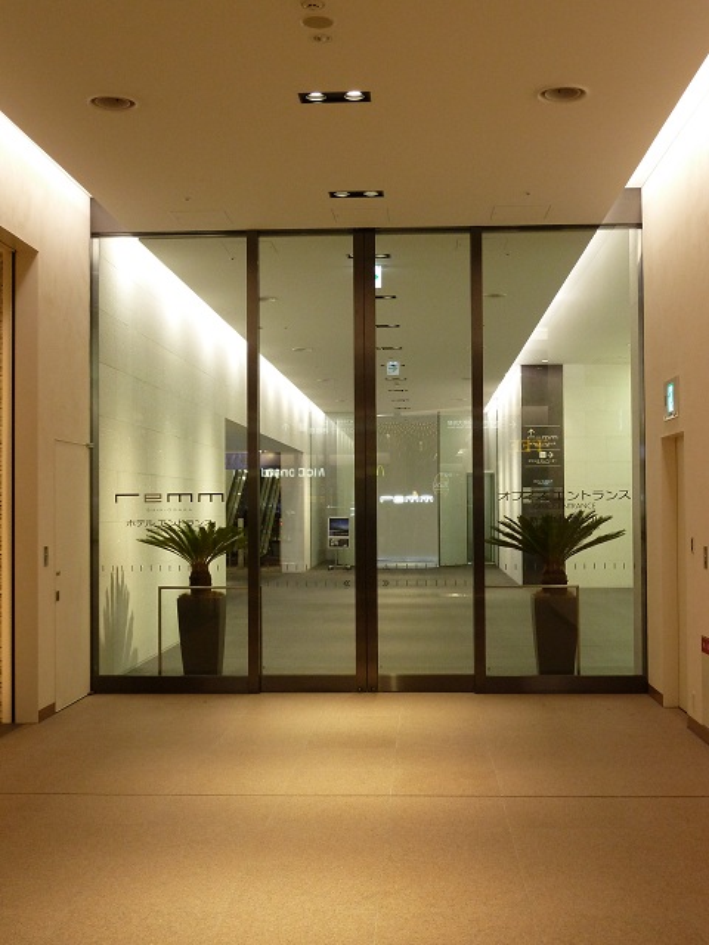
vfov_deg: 44.8
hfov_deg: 34.3
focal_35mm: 42
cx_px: 354
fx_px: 1147
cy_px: 472
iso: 250
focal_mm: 6.9
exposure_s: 1/30
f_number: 3.7
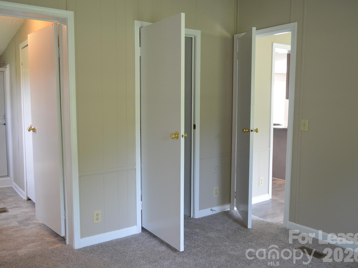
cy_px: 134
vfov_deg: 43.0
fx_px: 341
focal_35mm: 33
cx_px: 161
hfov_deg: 55.2
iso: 800
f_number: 4
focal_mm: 20
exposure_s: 1/60
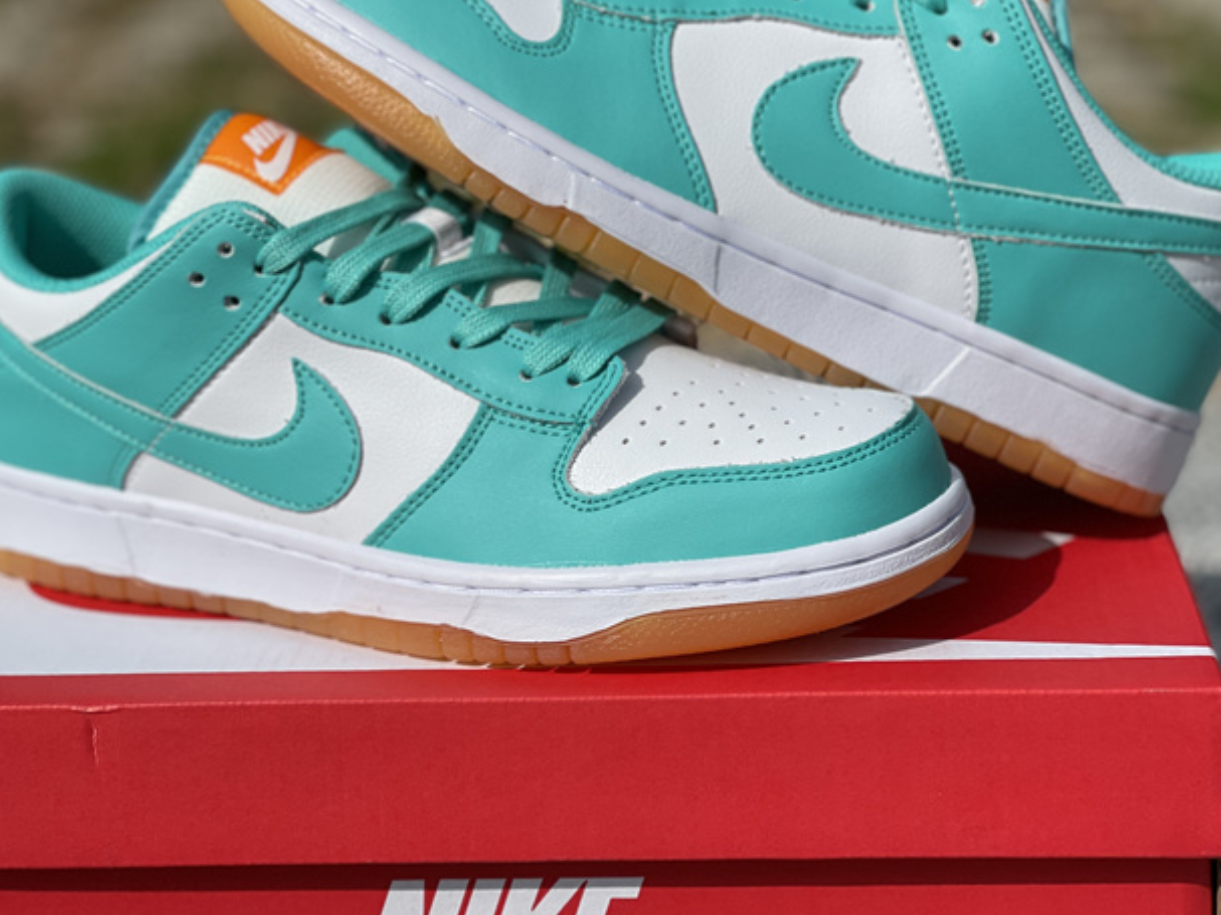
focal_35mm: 78
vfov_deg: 18.9
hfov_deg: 25.0
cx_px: 579
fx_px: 2751
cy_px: 370
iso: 32
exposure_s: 1/5000
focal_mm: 7.5
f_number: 2.2
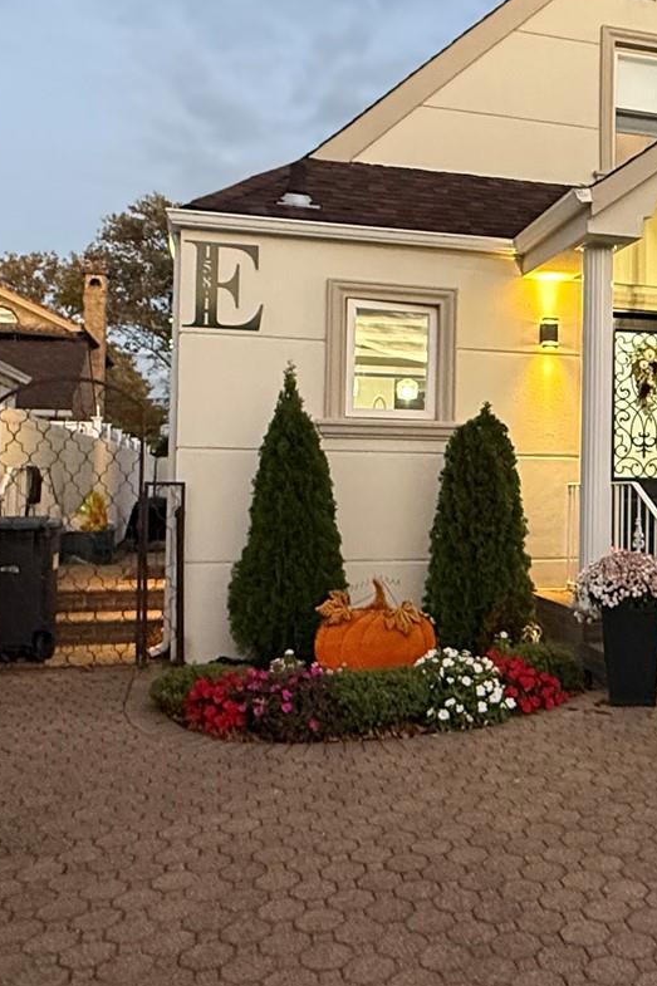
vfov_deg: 50.6
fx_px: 1041
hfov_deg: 33.3
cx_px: 584
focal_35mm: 38
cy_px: 451
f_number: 2.2
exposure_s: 1/60
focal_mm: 2.22
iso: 640
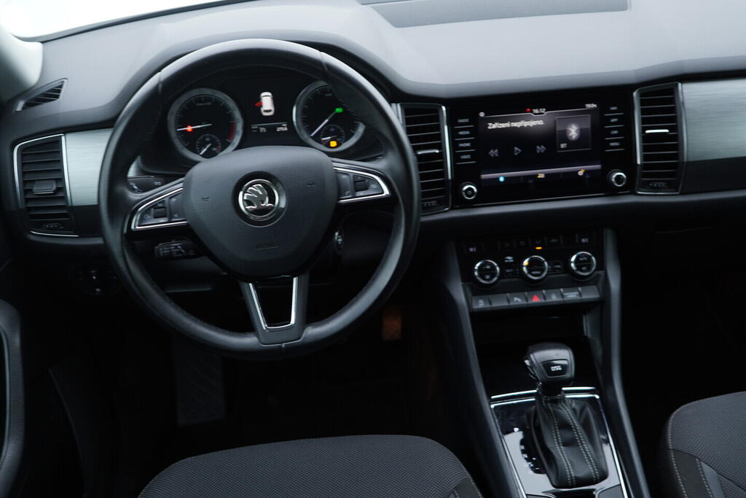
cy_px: 249
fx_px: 746
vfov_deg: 36.9
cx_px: 373
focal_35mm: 36
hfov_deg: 53.1
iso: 200
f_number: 2.8
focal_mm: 24
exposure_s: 1/40
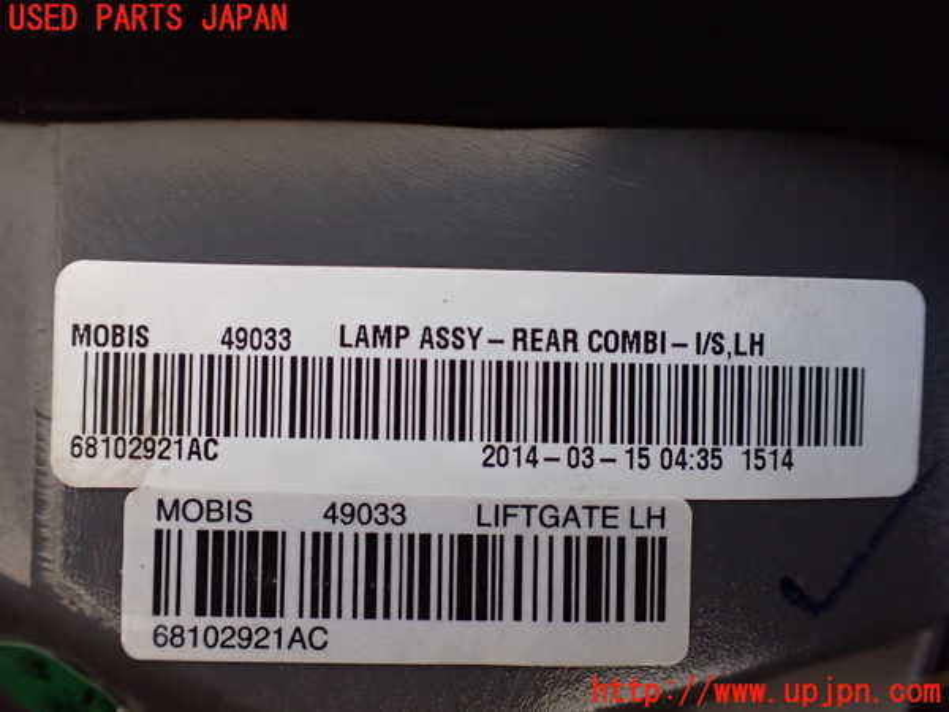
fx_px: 822
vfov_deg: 46.8
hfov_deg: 60.0
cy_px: 356
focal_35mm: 30
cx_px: 474
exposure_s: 1/100
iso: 800
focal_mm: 5.4
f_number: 2.3
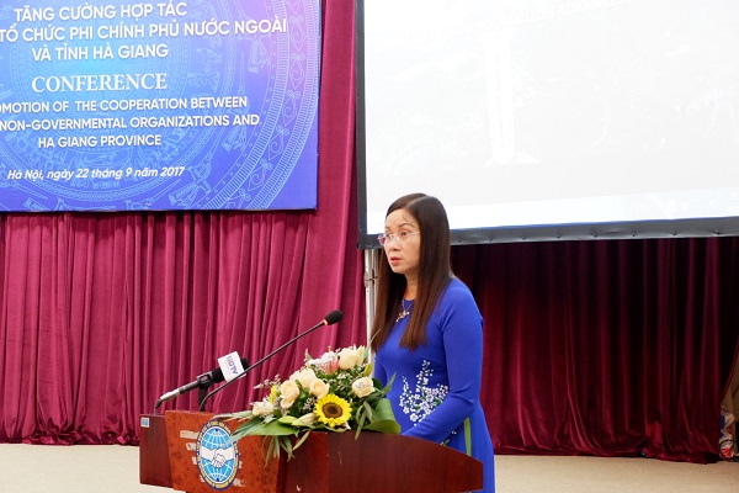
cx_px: 370
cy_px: 246
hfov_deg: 28.1
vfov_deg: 18.9
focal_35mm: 72
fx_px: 1478
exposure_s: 1/25
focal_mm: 48.4
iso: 3200
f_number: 5.6
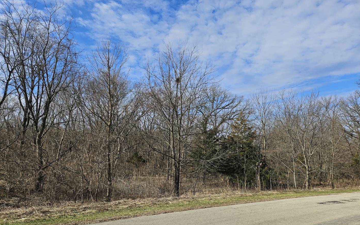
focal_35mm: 25
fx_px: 245
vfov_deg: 49.0
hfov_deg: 72.5
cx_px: 178
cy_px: 135
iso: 25
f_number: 1.8
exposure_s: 1/2308
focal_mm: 5.4
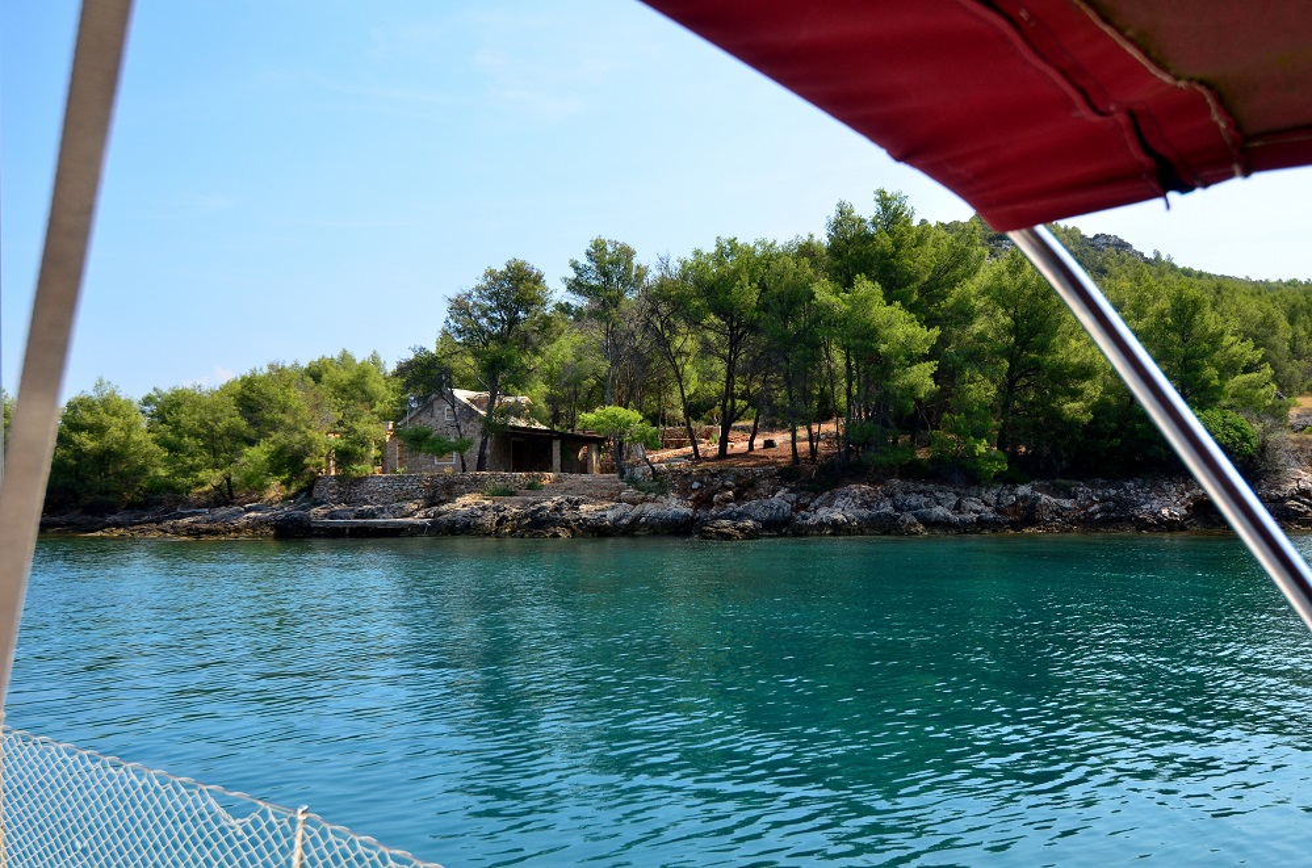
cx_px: 656
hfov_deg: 62.0
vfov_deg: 43.4
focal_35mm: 30
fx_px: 1091
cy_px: 434
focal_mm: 20
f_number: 5.6
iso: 400
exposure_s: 1/1250
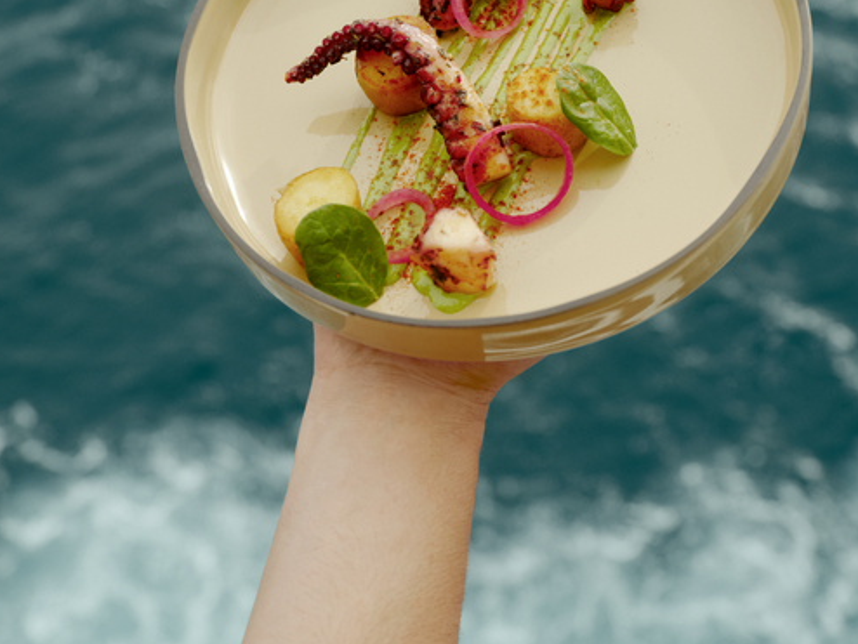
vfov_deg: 21.4
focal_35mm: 68
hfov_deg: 28.5
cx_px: 531
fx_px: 1686
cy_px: 143
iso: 640
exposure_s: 1/640
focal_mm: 52.9
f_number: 6.4
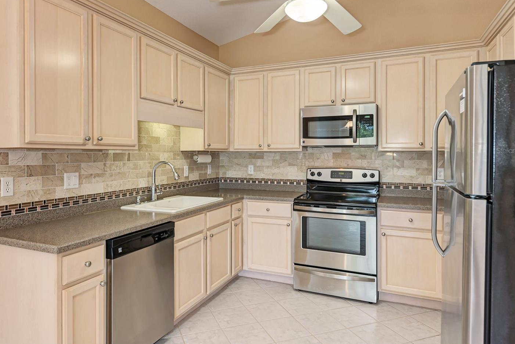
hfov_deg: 73.6
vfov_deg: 53.0
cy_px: 150
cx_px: 235
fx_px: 343
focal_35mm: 24
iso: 400
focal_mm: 21
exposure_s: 1/13
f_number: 5.6
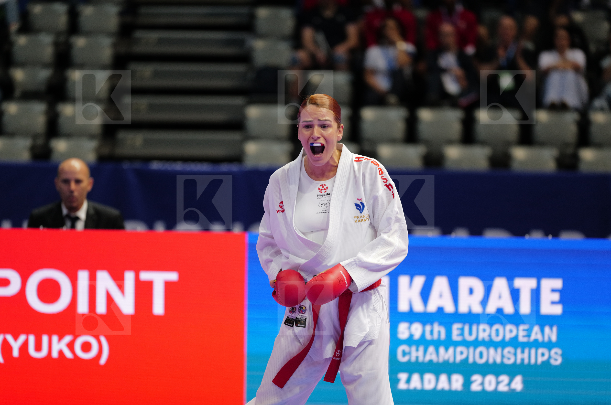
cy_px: 202
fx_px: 3389
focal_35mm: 200
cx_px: 306
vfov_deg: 6.8
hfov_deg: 10.3
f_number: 2.8
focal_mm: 200
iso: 2500
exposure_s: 1/1000
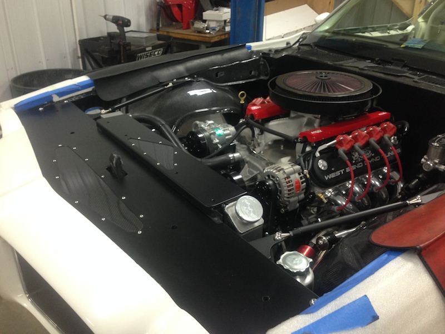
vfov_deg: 42.9
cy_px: 167
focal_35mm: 33
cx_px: 222
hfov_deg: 55.4
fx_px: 424
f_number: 2.4
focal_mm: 4.12
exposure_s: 1/20
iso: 160
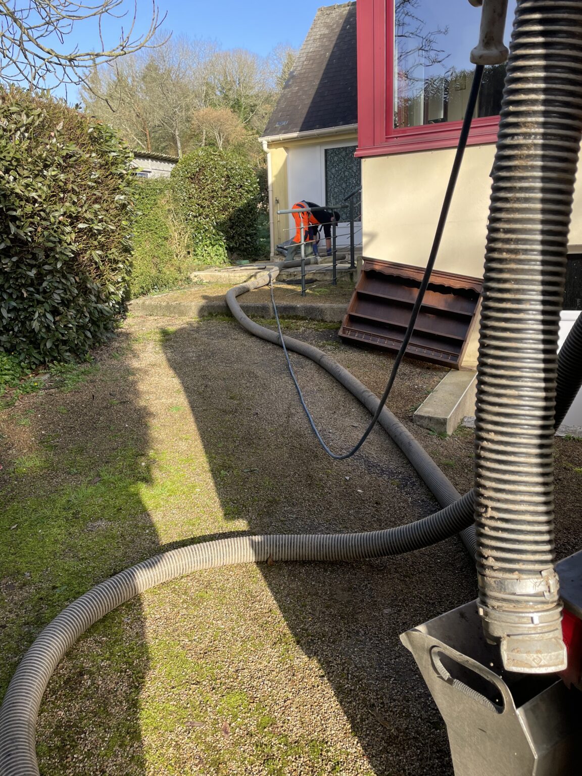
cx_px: 291
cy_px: 388
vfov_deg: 67.3
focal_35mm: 26
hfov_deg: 53.1
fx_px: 583
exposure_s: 1/875
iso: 32
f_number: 1.6
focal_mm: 4.2
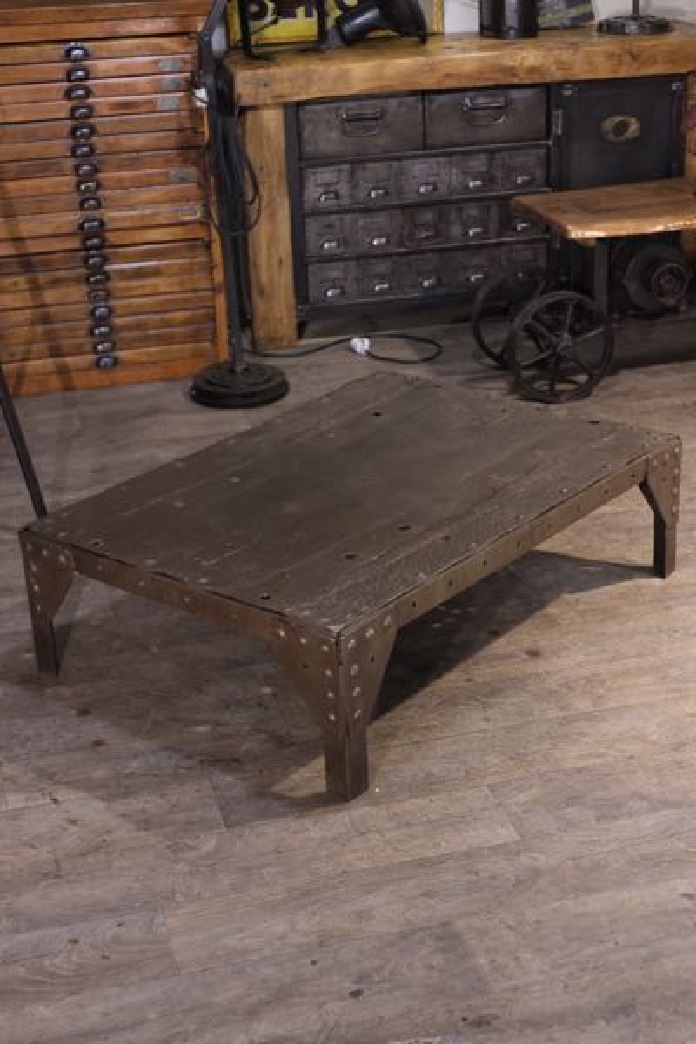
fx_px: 1537
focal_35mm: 53
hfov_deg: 25.5
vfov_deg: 37.5
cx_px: 348
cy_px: 522
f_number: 3.2
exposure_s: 1/125
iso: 2500
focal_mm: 35
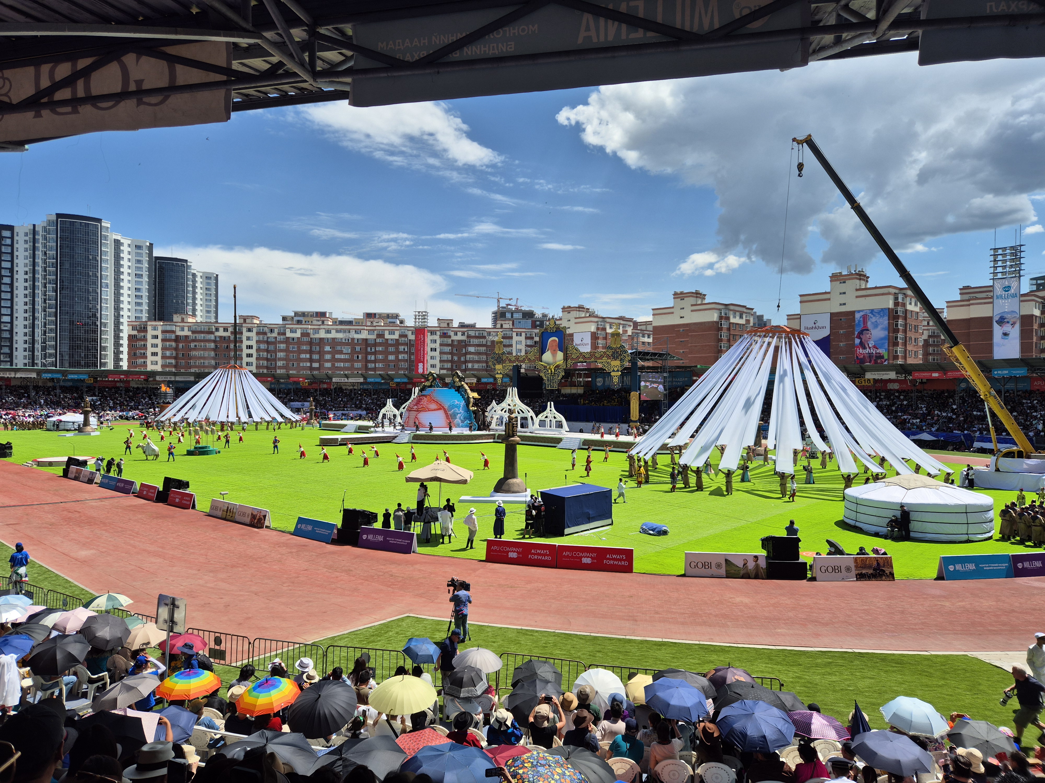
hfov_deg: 73.9
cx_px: 522
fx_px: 694
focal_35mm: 23
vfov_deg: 58.9
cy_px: 392
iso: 25
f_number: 1.8
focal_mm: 5.4
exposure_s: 1/2496
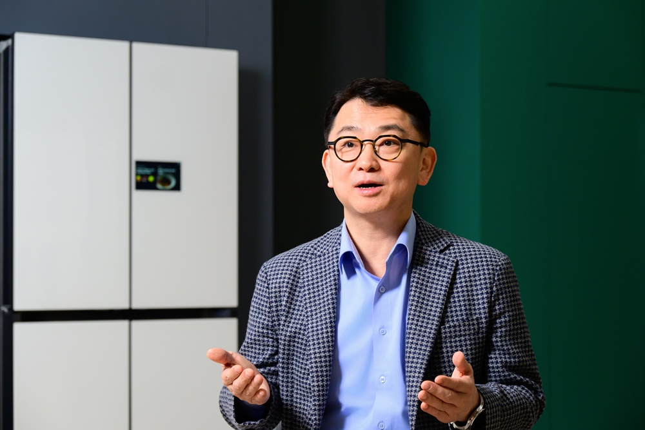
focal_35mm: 84
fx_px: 1505
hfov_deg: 24.2
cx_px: 322
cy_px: 215
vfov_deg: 16.3
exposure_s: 1/125
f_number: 6.7
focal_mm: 84
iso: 800
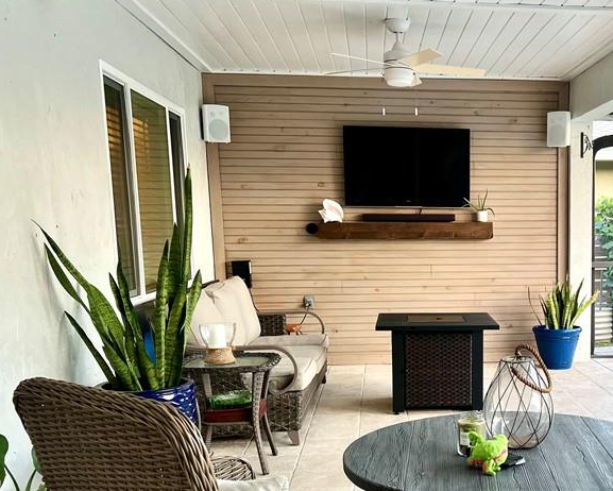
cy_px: 350
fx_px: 817
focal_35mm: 45
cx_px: 505
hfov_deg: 39.3
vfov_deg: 33.0
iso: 80
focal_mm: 5.7
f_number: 1.5
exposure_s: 1/60
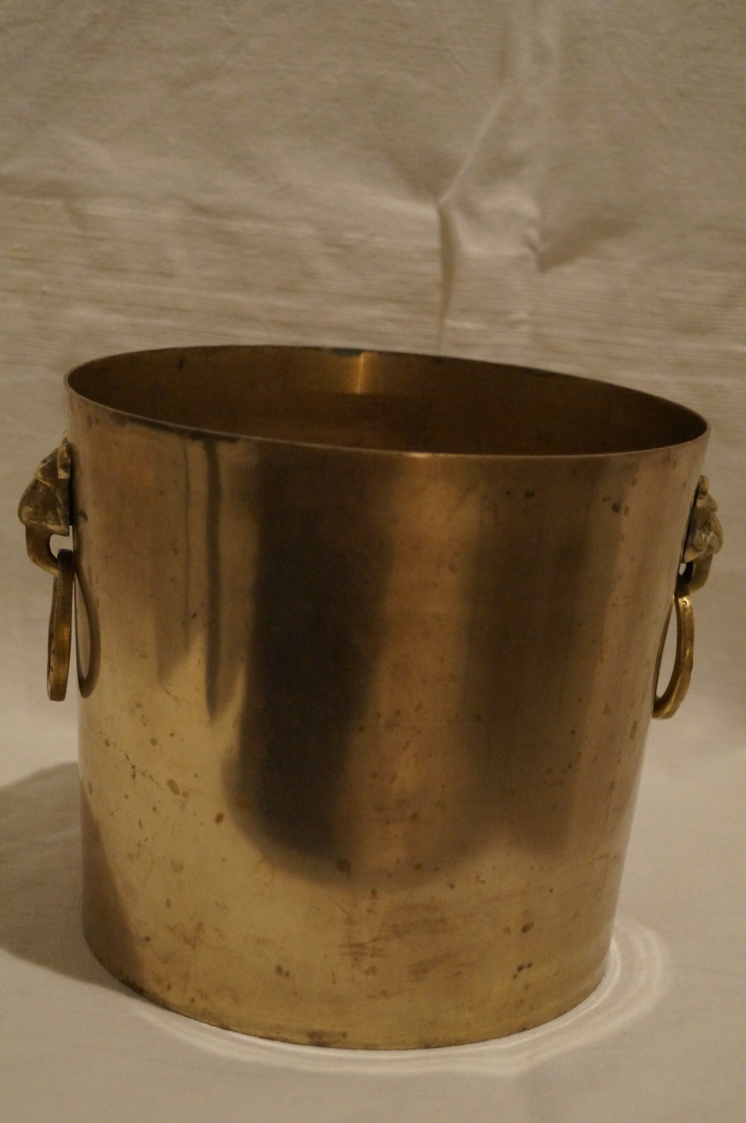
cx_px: 373
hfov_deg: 22.6
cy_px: 562
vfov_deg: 33.4
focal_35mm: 60
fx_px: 1869
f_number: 5.6
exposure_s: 1/40
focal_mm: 40
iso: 3200
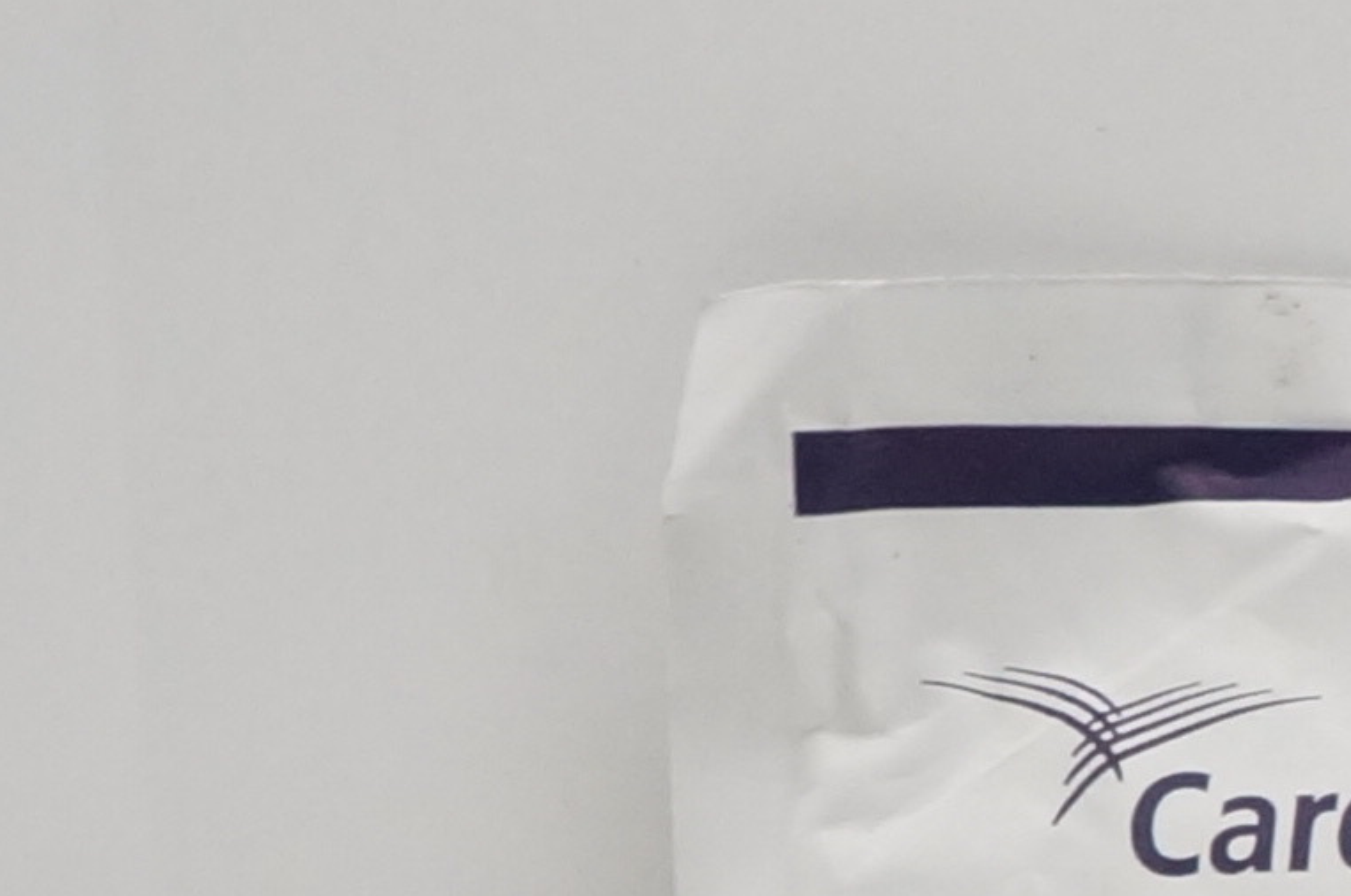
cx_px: 2589
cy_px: 1790
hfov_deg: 10.9
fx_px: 6521
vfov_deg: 7.6
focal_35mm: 174
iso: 800
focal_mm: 18
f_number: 6.3
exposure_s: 1/160
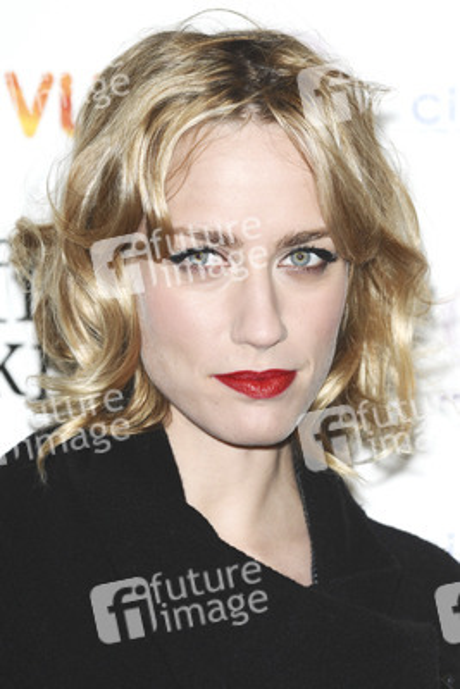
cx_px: 230
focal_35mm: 262
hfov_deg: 5.2
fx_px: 5027
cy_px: 344
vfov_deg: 7.8
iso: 320
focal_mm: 175
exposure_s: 1/200
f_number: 4.5
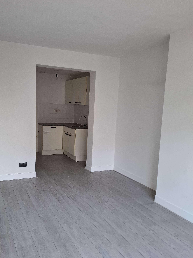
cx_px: 72
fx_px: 216
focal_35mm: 29
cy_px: 138
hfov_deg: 47.8
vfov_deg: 61.6
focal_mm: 5.54
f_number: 1.8
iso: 250
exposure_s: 1/50
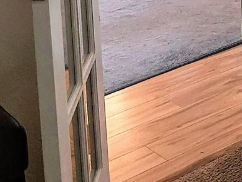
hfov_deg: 17.9
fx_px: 692
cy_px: -144
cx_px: 354
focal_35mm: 99
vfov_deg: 13.4
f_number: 1.8
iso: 250
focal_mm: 5.23
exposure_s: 1/60
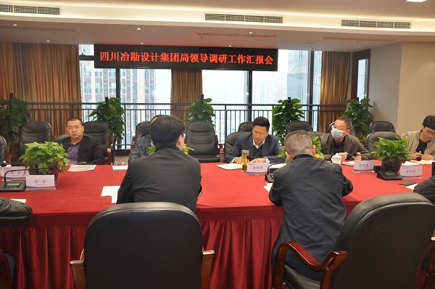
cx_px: 218
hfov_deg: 57.3
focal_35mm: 33
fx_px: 398
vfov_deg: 39.8
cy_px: 144
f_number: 3.8
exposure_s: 1/30
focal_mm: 22
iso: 200
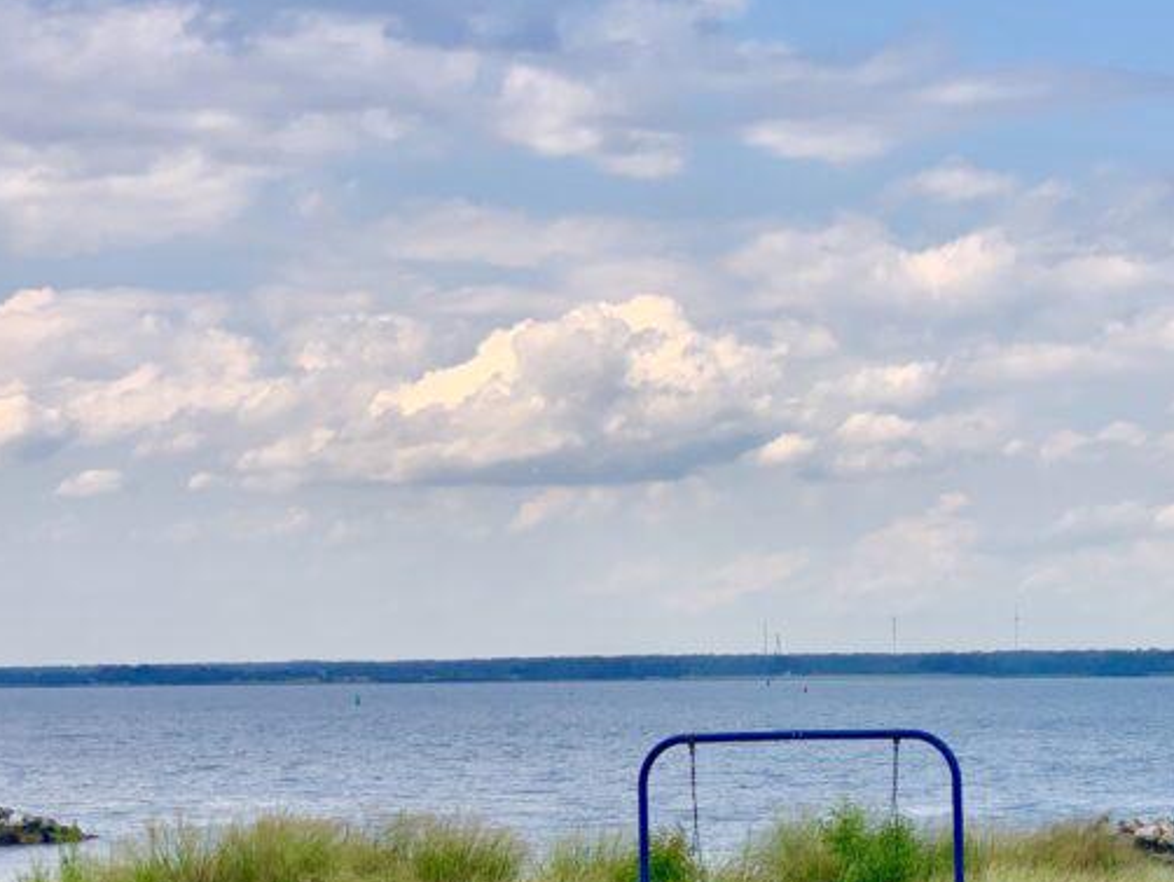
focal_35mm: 106
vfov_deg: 13.9
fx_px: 3597
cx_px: 1146
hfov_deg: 18.1
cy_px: 618
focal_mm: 6
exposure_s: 1/705
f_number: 2.4
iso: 16
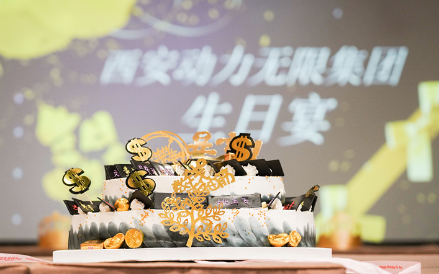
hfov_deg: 17.2
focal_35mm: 121
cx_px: 199
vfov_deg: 10.8
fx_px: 1448
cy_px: 140
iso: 2000
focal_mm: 105
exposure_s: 1/125
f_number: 4.5
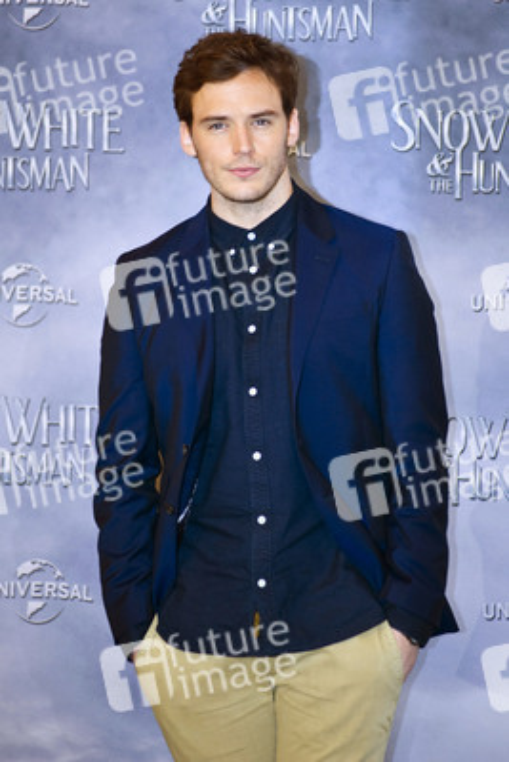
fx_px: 3920
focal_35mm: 185
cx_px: 254
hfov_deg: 7.4
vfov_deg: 11.1
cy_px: 381
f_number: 3.5
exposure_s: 1/200
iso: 1000
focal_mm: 185
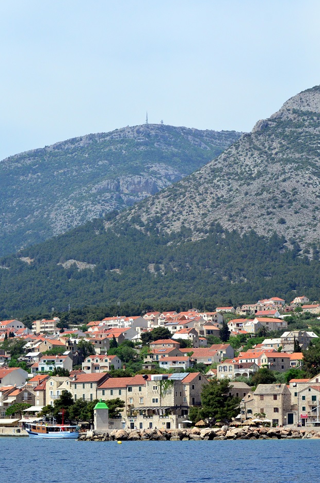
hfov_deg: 12.2
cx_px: 154
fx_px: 1501
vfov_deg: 18.3
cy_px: 227
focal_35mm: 112
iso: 1800
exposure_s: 1/8000
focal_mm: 70
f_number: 6.3
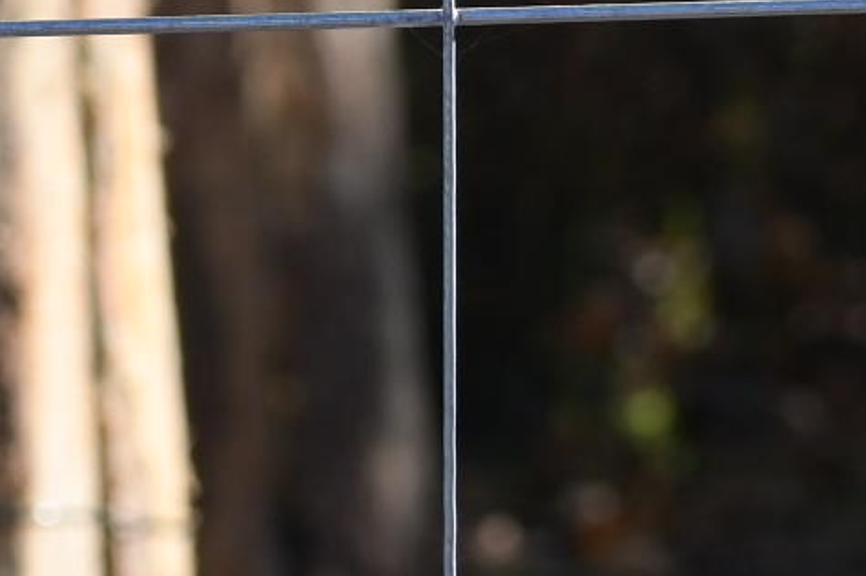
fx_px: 10577
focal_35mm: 440
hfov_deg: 4.7
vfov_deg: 3.1
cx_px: 306
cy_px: -915
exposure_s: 1/800
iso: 200
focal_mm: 50
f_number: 4.5
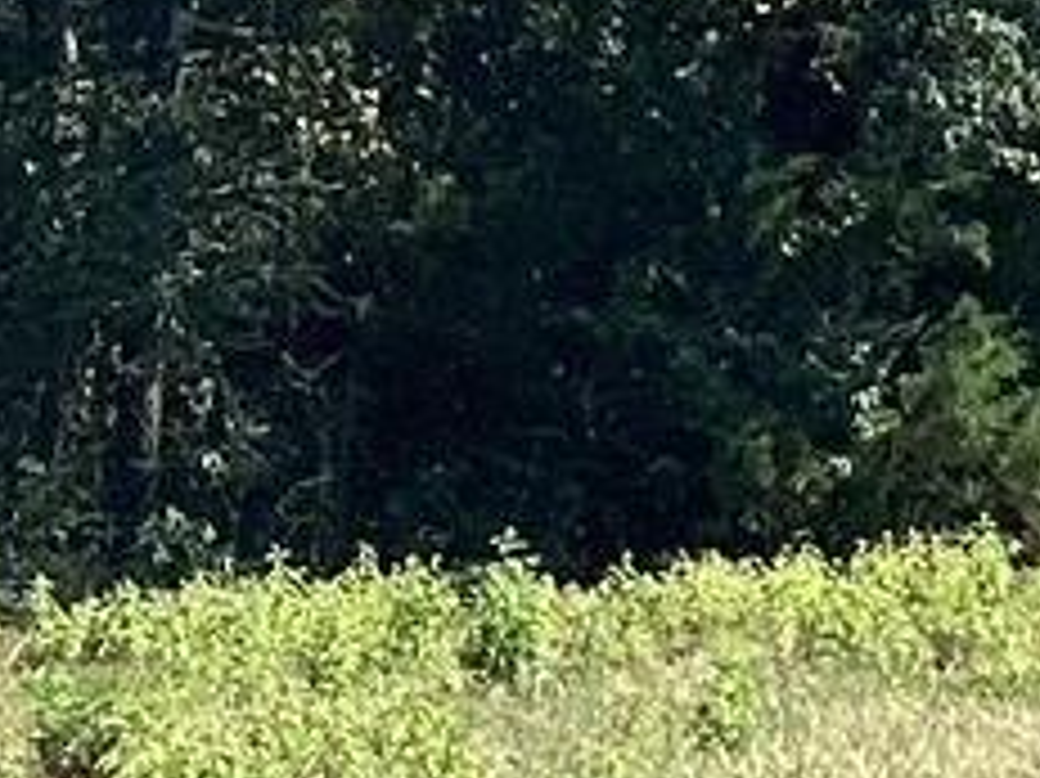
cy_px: -1052
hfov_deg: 9.0
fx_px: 6576
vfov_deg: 6.5
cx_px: 1063
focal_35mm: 219
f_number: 2.4
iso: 25
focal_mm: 3.3
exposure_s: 1/1456
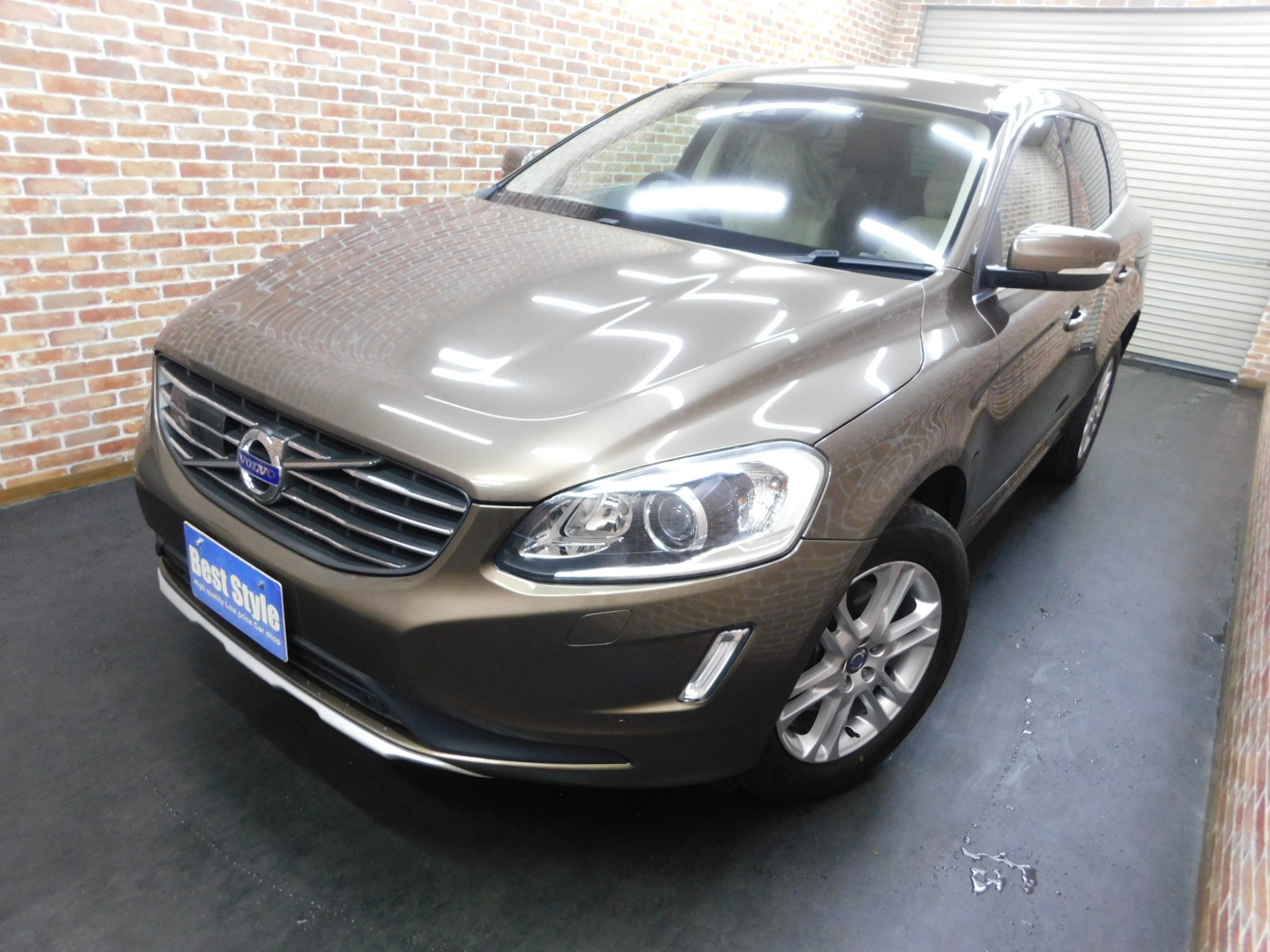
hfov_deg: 73.9
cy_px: 476
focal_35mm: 23
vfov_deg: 58.9
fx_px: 844
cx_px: 635
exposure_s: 1/20
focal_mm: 4
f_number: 3
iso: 400
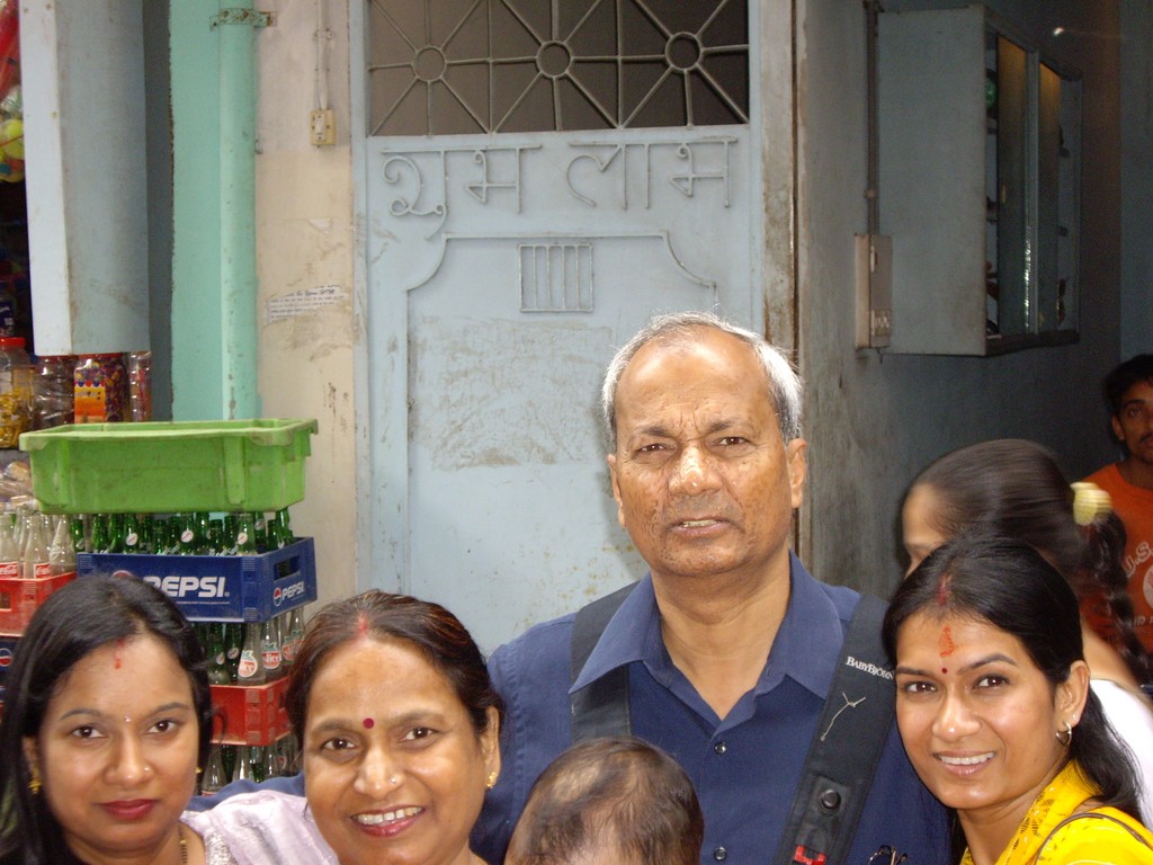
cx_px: 576
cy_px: 432
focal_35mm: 66
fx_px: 2198
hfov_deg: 29.4
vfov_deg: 22.3
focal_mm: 10.7
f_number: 3.6
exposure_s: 1/80
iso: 200
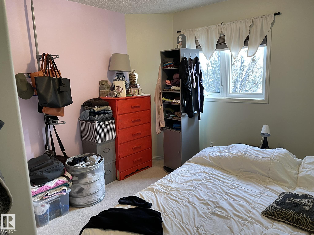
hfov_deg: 67.3
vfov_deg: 53.1
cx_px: 157
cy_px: 118
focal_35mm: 26
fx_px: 236
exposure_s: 1/72
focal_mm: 4.2
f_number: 1.6
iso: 125
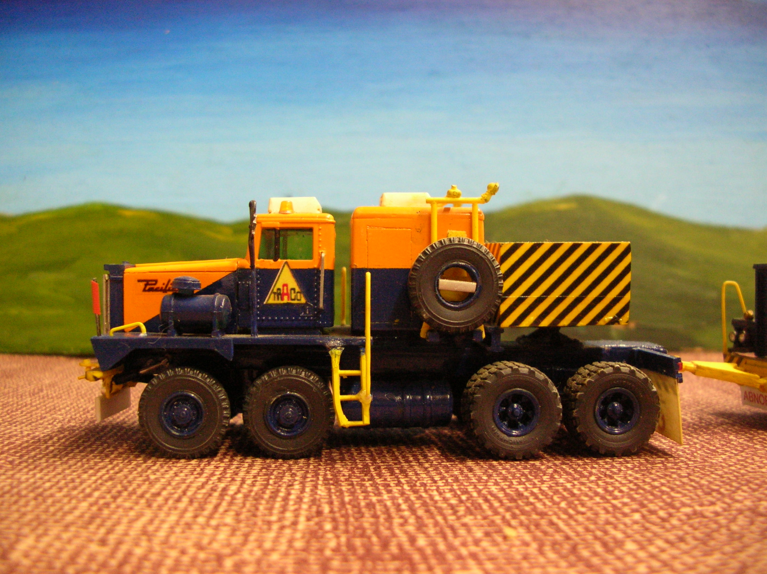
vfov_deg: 40.6
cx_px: 384
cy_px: 287
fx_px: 775
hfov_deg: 52.7
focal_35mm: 35
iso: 196
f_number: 2.8
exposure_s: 1/5.7
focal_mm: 5.8
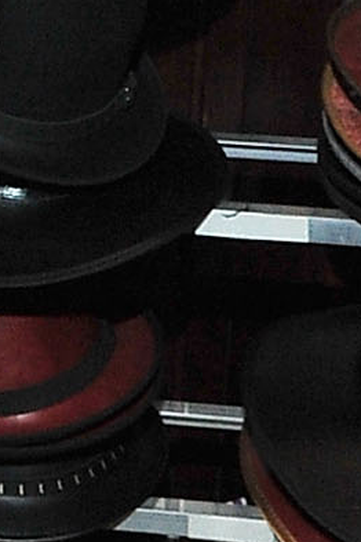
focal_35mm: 183
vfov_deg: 10.4
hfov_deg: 7.1
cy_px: -505
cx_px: -450
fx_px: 2752
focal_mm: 24
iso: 2000
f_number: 6.3
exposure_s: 1/125
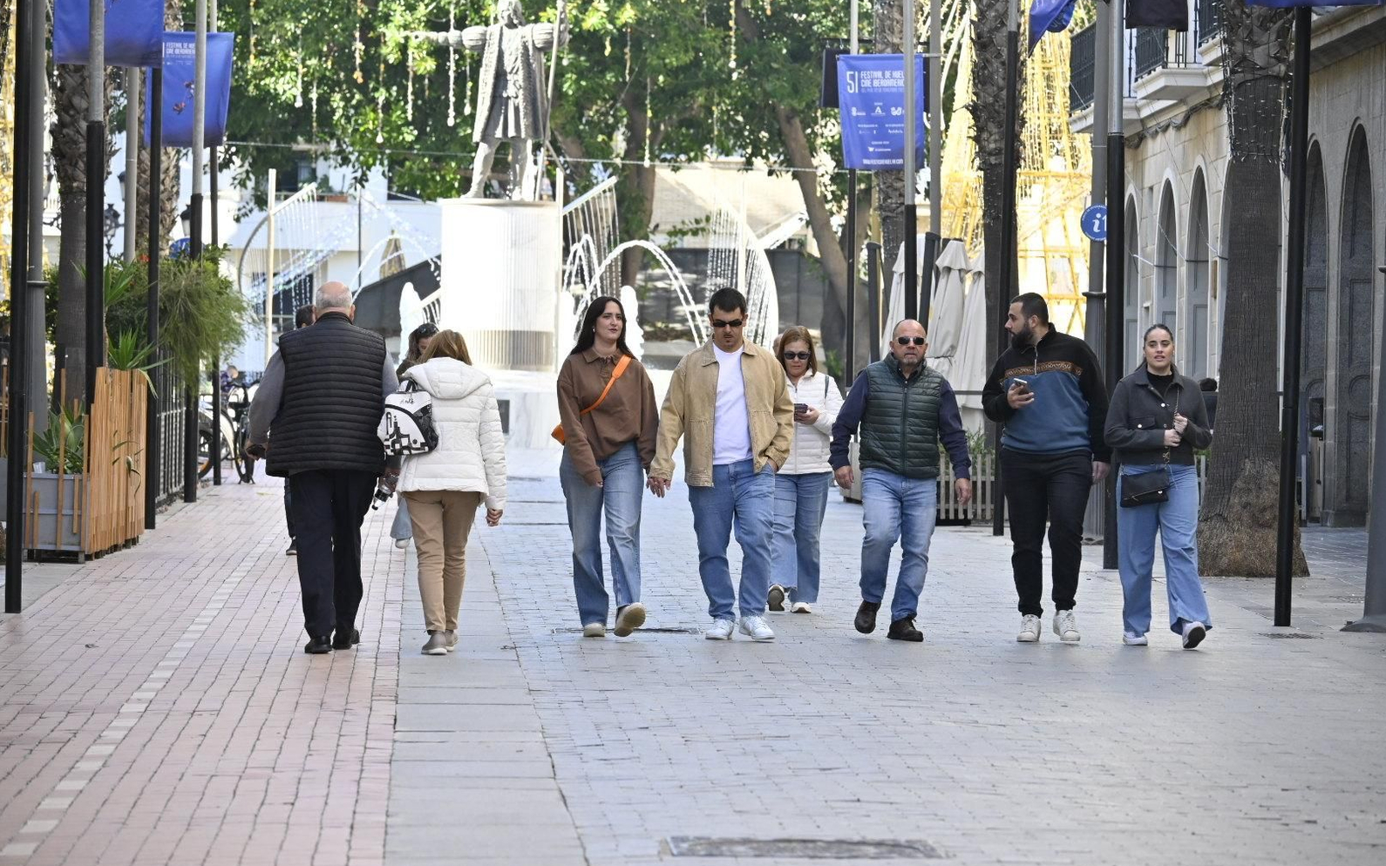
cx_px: 696
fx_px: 7555
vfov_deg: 6.6
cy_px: 447
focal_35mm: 200
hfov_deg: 10.5
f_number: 6.3
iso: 800
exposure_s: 1/400
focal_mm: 130
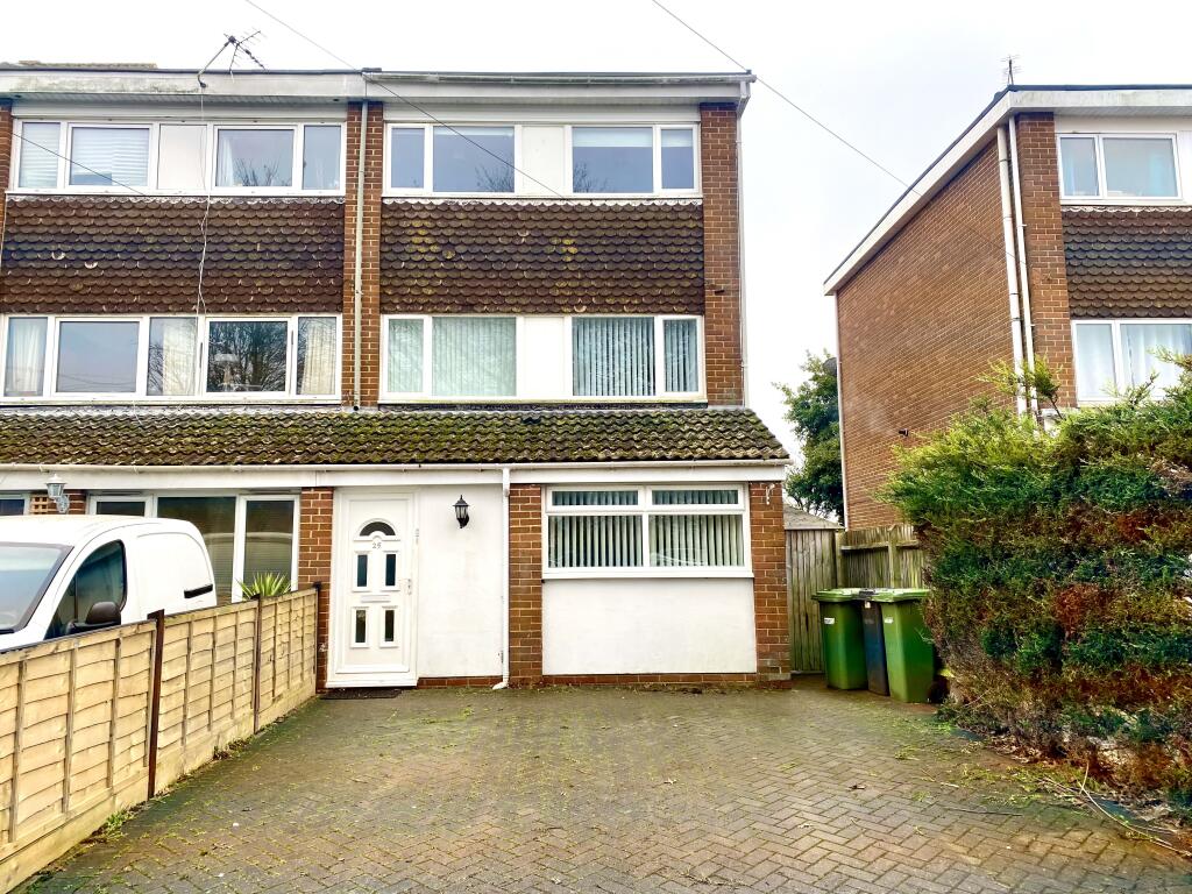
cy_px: 447
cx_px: 596
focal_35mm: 26
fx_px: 895
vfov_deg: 53.1
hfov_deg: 67.3
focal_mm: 4.25
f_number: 1.8
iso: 32
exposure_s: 1/124
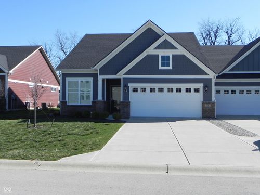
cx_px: 130
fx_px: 278
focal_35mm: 37
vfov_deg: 38.7
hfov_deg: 50.1
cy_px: 98
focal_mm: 6.6
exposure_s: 1/414
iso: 160
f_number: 6.3
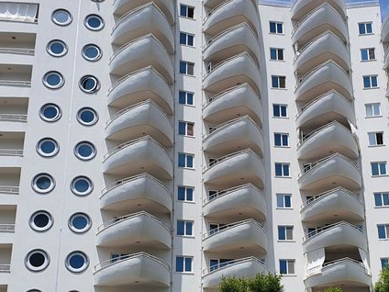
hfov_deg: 38.1
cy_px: 197
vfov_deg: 29.5
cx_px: 283
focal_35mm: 49
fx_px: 551
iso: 50
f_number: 2.4
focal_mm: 4.32
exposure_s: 1/2800
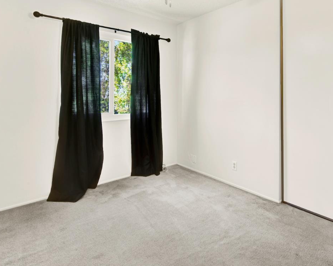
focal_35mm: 21
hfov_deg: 76.8
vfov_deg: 64.3
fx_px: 207
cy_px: 95
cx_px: 199
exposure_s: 1/4
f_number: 14
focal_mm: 14
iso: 100
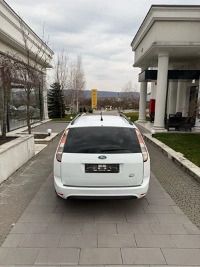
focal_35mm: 24
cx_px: 100
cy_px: 134
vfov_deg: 71.6
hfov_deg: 56.8
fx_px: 185
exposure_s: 1/543
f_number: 1.78
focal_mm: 6.76
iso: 80
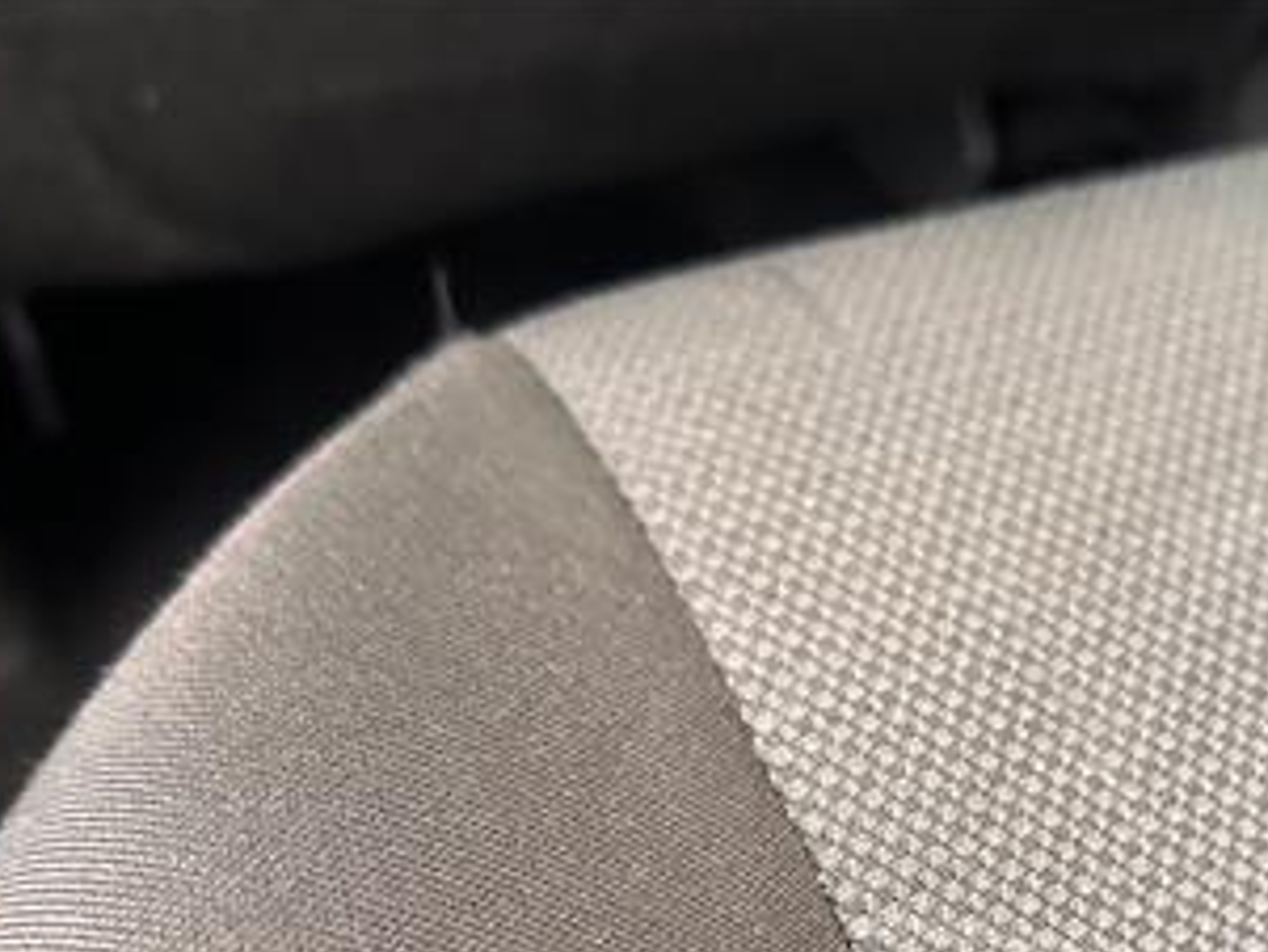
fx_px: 1869
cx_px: 952
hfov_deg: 36.6
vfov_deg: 26.7
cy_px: 994
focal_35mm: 51
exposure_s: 1/60
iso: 500
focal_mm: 6.86
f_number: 1.78
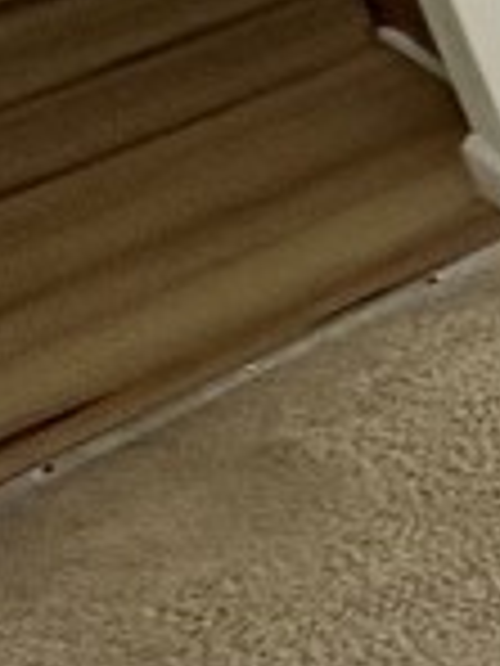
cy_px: -324
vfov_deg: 18.1
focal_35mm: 97
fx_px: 1868
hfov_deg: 7.8
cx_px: 2081
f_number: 2.2
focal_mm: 2.22
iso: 200
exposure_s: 1/60
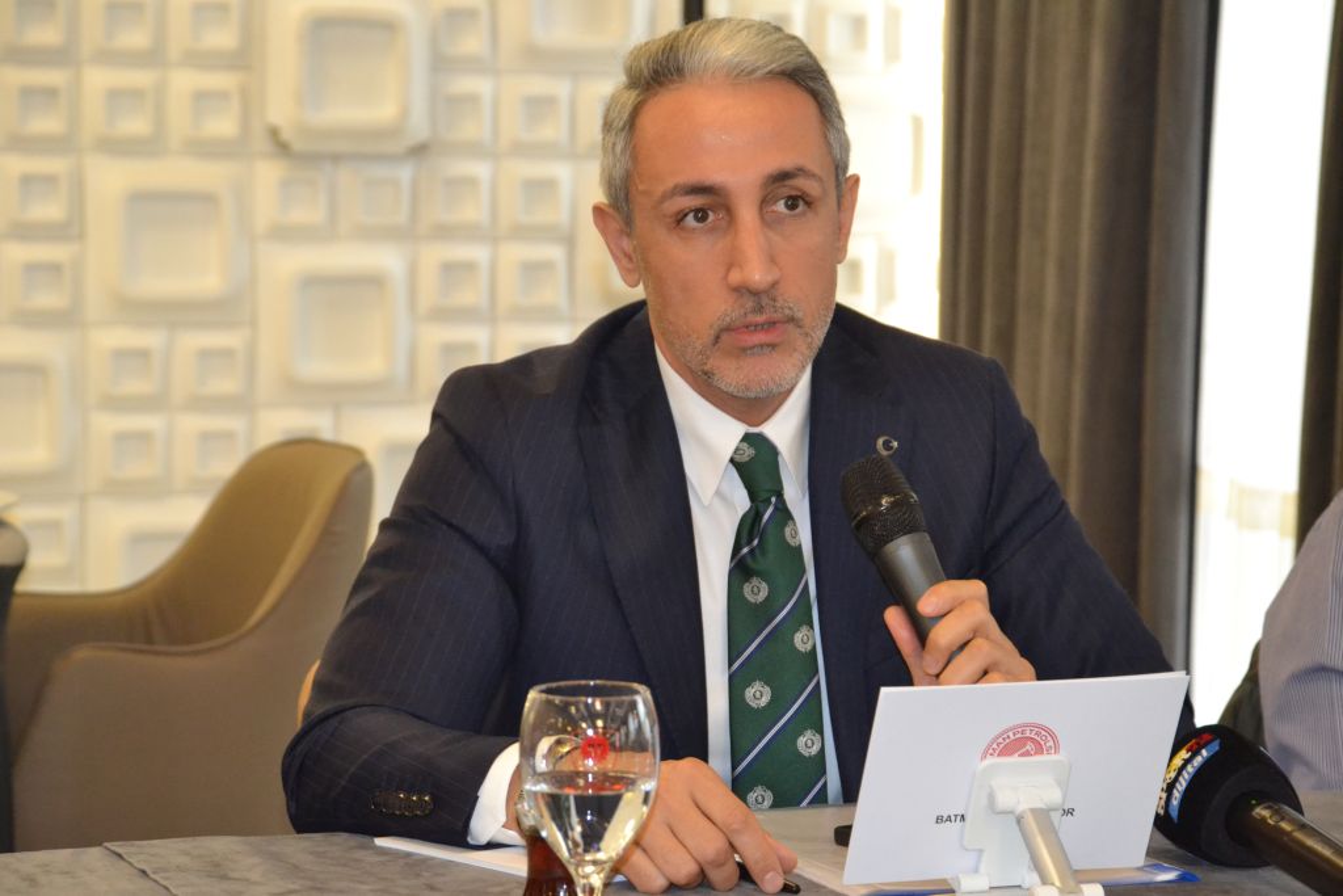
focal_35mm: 135
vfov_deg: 10.2
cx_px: 672
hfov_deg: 15.2
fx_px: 5037
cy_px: 448
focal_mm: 90
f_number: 5.6
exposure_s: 1/60
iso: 2800
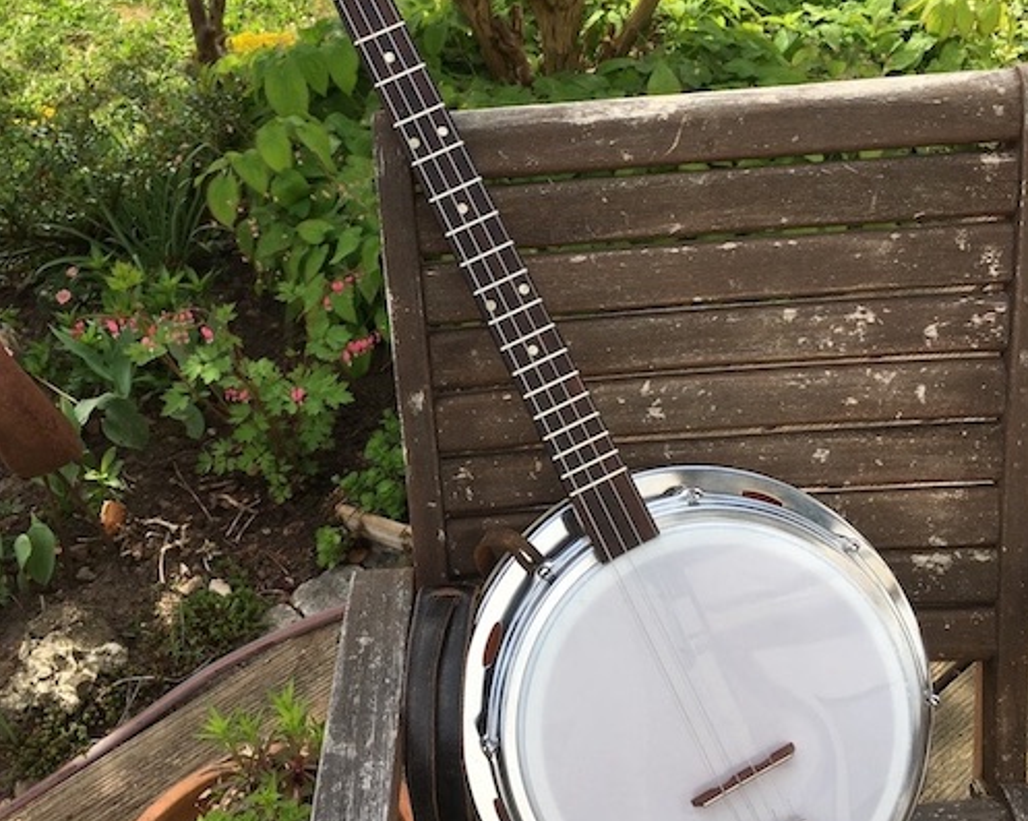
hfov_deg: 48.0
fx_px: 1155
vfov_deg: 39.1
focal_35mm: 38
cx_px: 515
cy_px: 371
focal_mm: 4.15
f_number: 2.2
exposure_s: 1/686
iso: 25
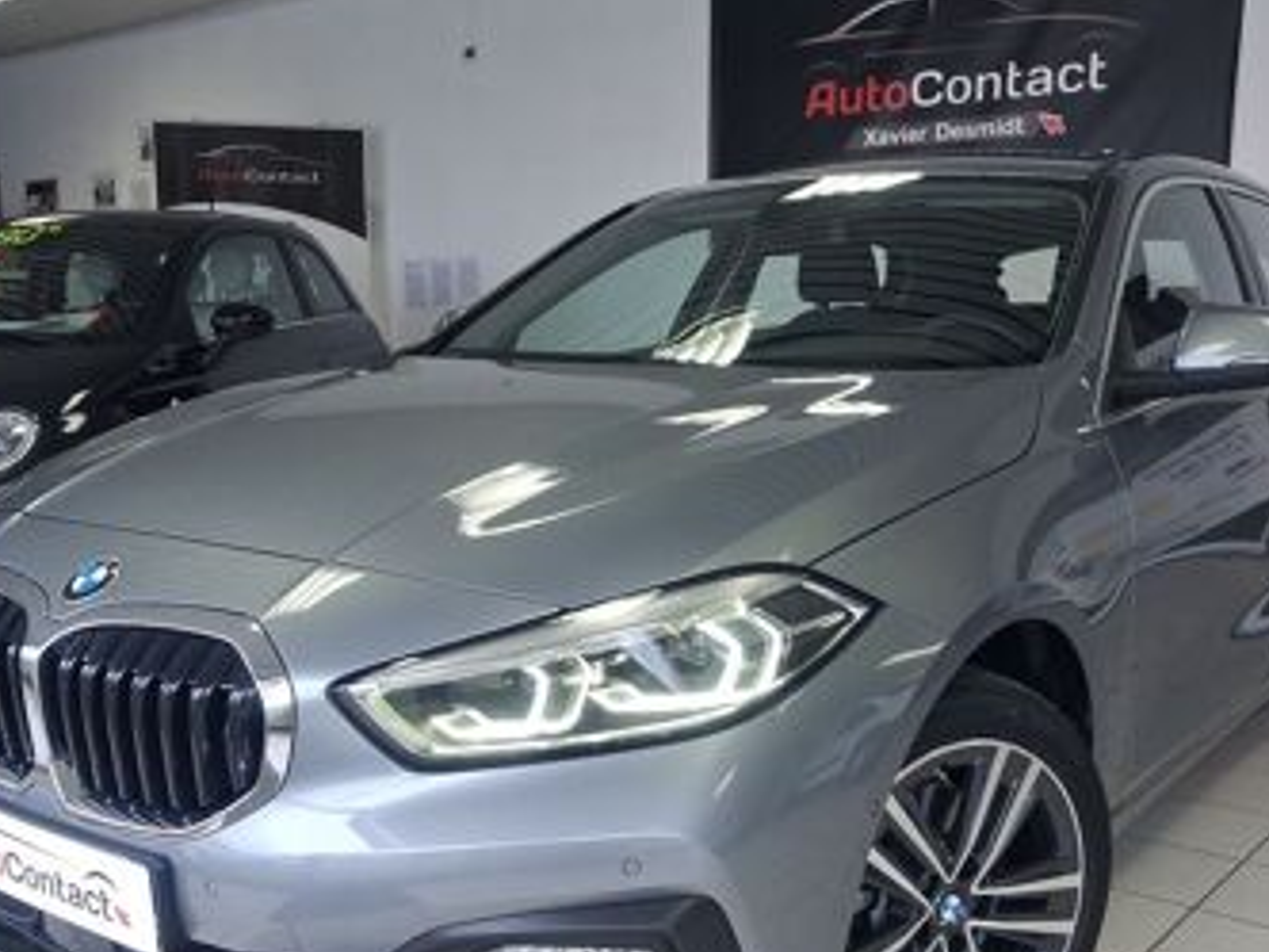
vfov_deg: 36.6
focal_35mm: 39
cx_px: 619
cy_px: 593
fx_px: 1430
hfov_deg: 47.9
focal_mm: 4
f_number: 1.8
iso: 200
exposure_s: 1/100
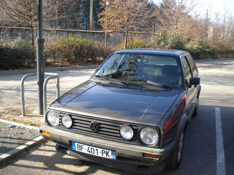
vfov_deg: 40.7
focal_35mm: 35
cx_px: 117
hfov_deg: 52.6
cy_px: 88
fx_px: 237
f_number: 4.6
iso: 80
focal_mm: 6.3
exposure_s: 1/137
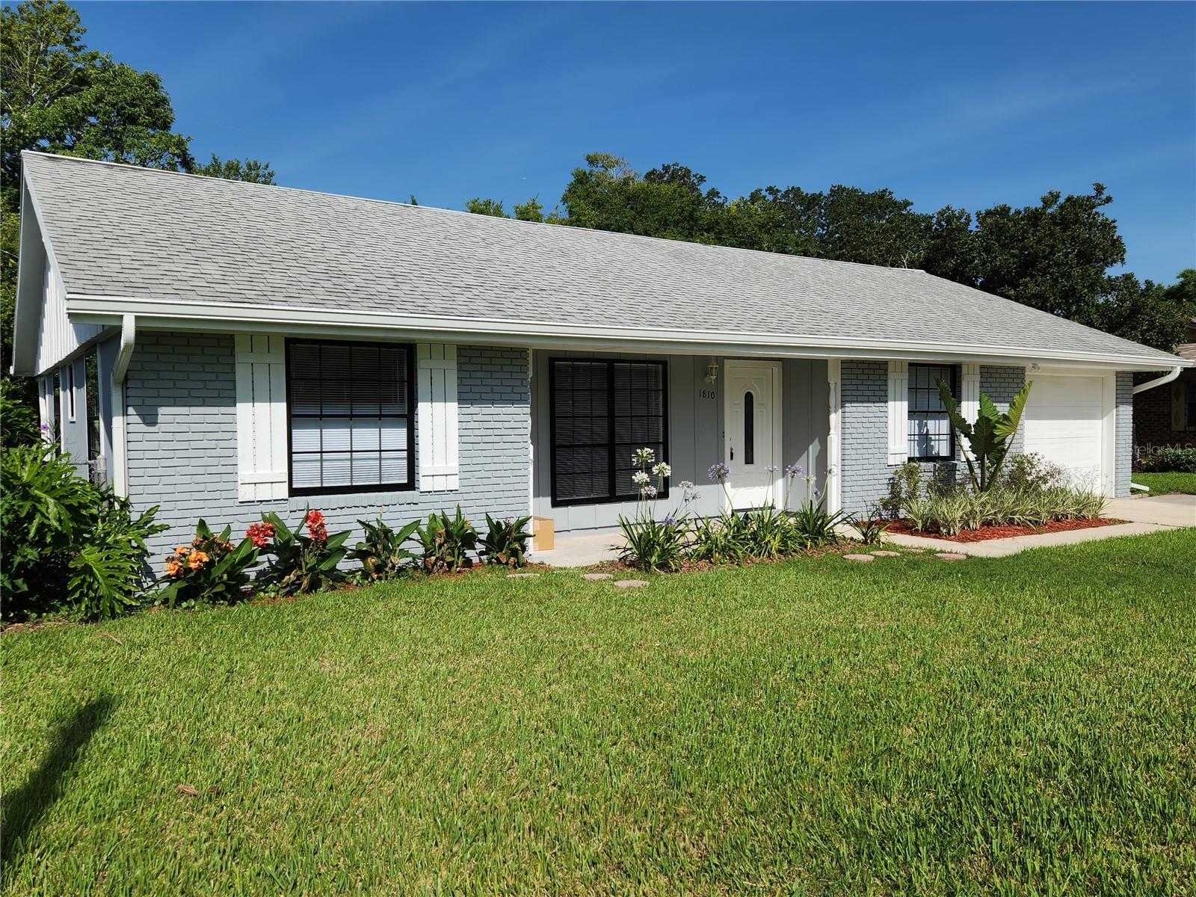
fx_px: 795
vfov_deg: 58.9
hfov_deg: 73.9
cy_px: 448
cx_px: 598
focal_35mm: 23
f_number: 1.8
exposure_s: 1/2470
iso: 20
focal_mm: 5.4
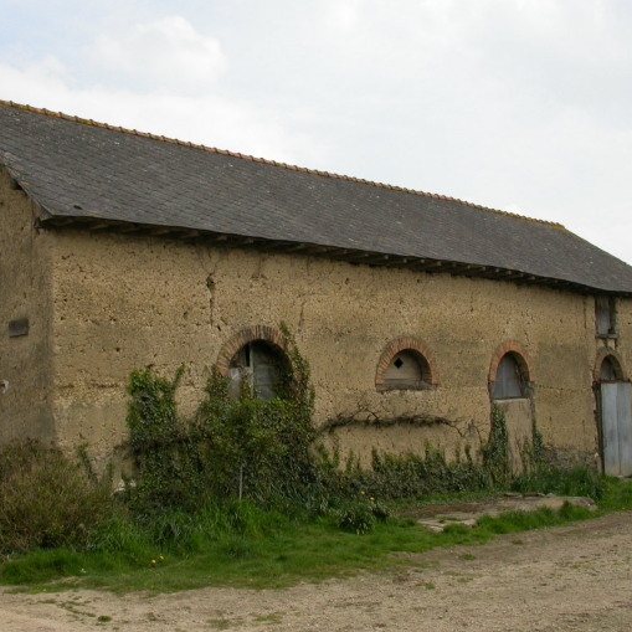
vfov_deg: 37.6
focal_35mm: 45
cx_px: 282
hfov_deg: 37.5
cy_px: 317
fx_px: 930
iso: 100
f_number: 6.7
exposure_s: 1/300
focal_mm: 7.85
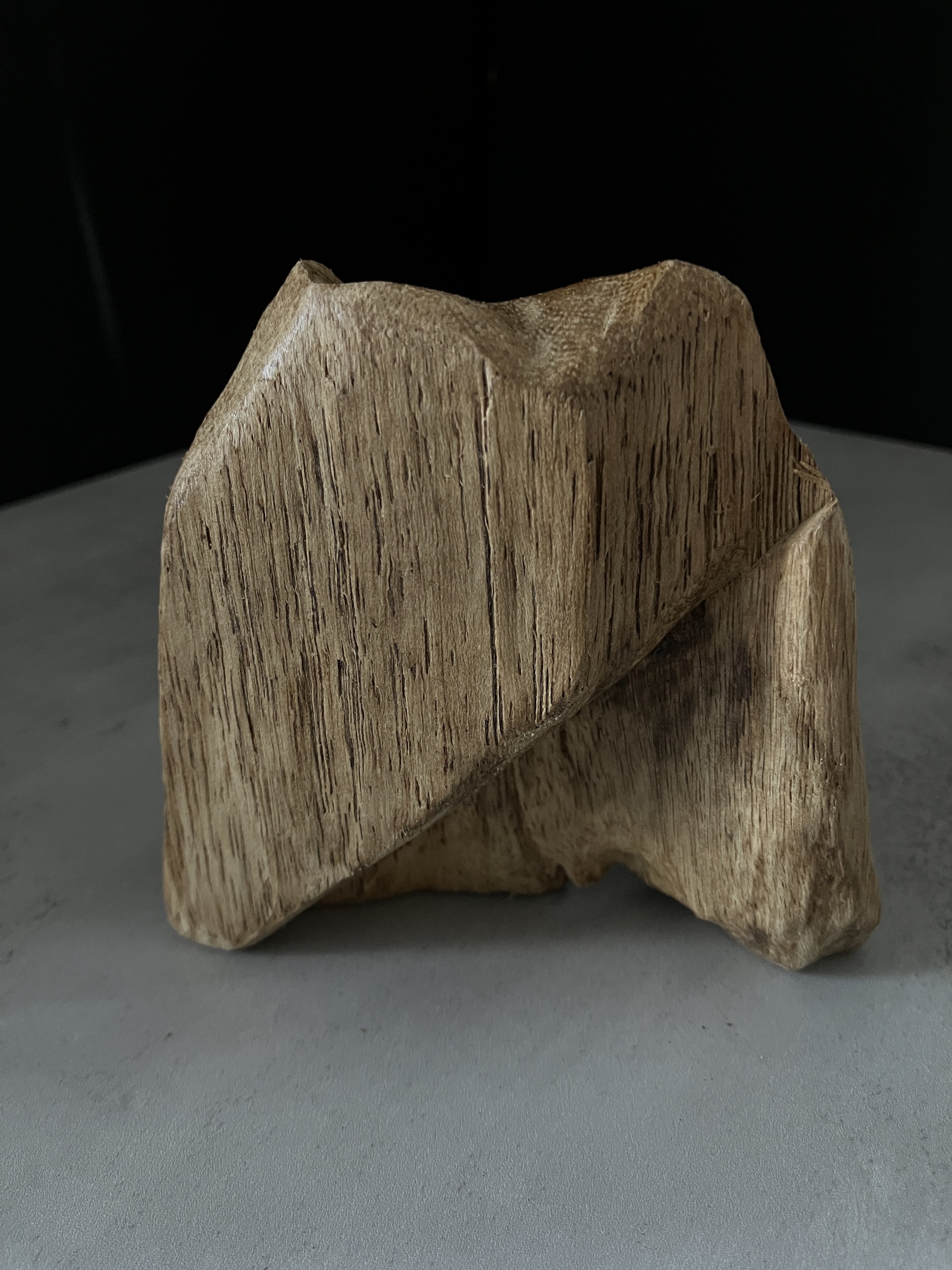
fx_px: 1027
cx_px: 476
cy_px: 635
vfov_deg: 63.4
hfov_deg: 49.7
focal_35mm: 28
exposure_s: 1/40
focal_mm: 3.99
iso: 400
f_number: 1.8
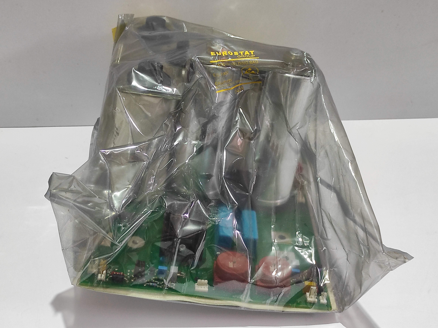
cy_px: 164
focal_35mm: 25
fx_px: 316
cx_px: 219
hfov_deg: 69.4
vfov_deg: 54.8
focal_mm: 5.43
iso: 744
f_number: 1.89
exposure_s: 1/33
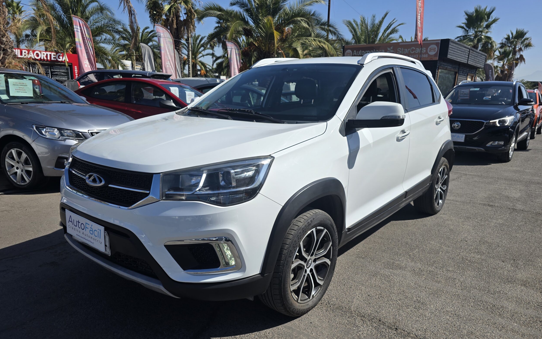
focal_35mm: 25
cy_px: 193
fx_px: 369
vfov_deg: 49.1
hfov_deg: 72.5
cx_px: 266
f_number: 1.7
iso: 12
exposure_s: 1/1139
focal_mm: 6.3
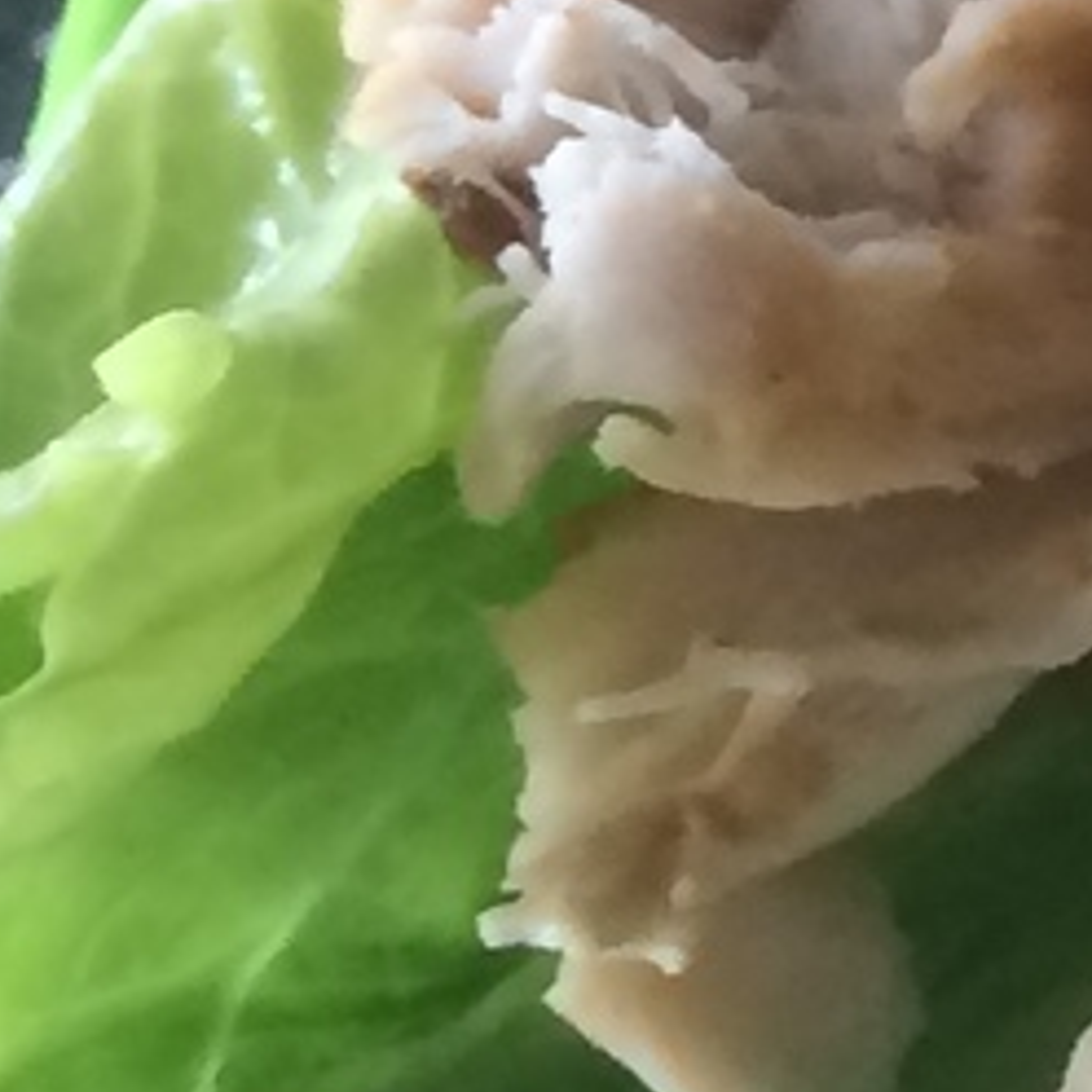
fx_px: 9208
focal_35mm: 258
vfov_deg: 6.8
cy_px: 627
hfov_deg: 5.6
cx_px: 4747
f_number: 2.2
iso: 40
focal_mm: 4.15
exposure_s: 1/30
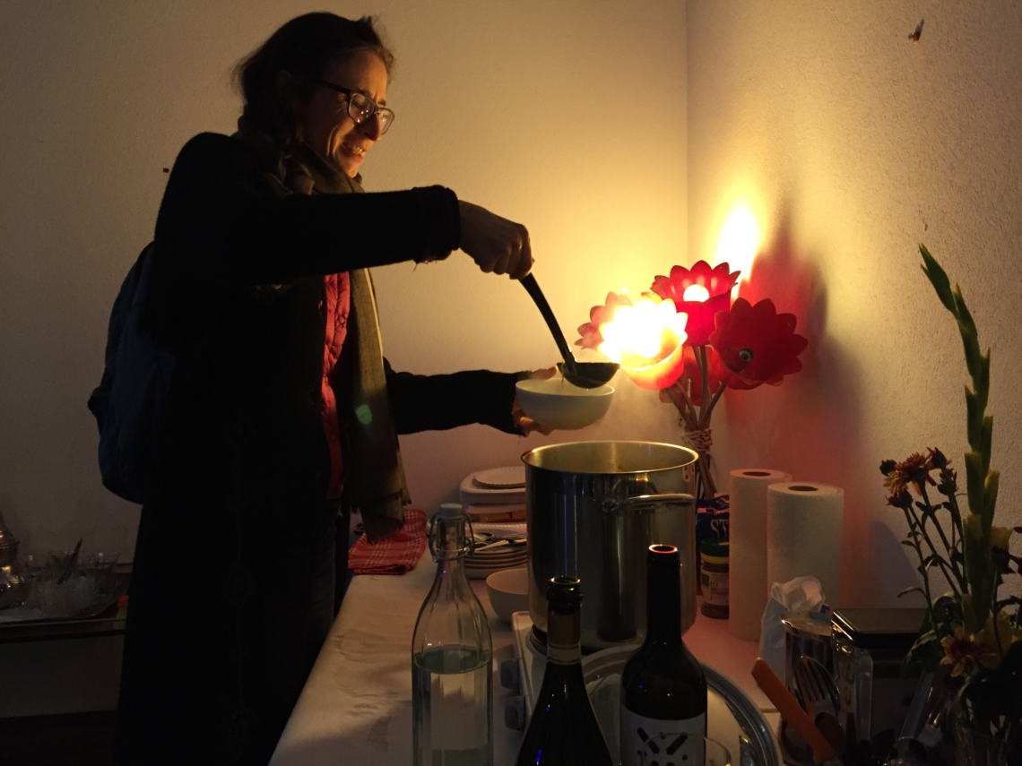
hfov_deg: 61.7
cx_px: 511
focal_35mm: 29
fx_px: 856
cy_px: 383
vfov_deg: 48.2
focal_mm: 4.15
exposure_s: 1/33
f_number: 2.2
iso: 200
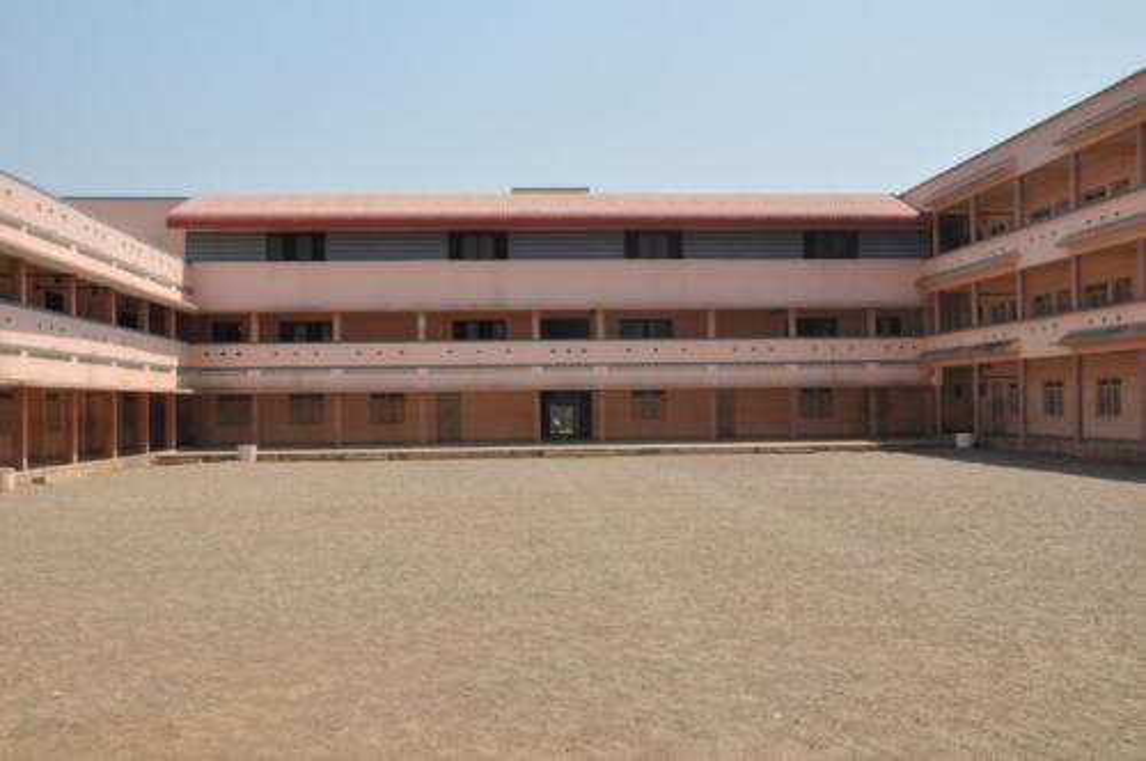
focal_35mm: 36
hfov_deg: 53.2
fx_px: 1145
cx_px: 573
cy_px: 380
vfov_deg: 36.8
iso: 200
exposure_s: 1/400
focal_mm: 24
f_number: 10
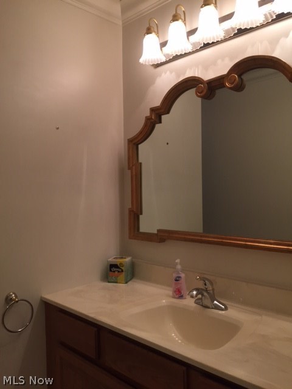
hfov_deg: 48.2
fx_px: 326
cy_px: 194
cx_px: 146
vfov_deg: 61.7
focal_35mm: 29
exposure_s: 1/30
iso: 40
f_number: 2.2
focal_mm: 4.15
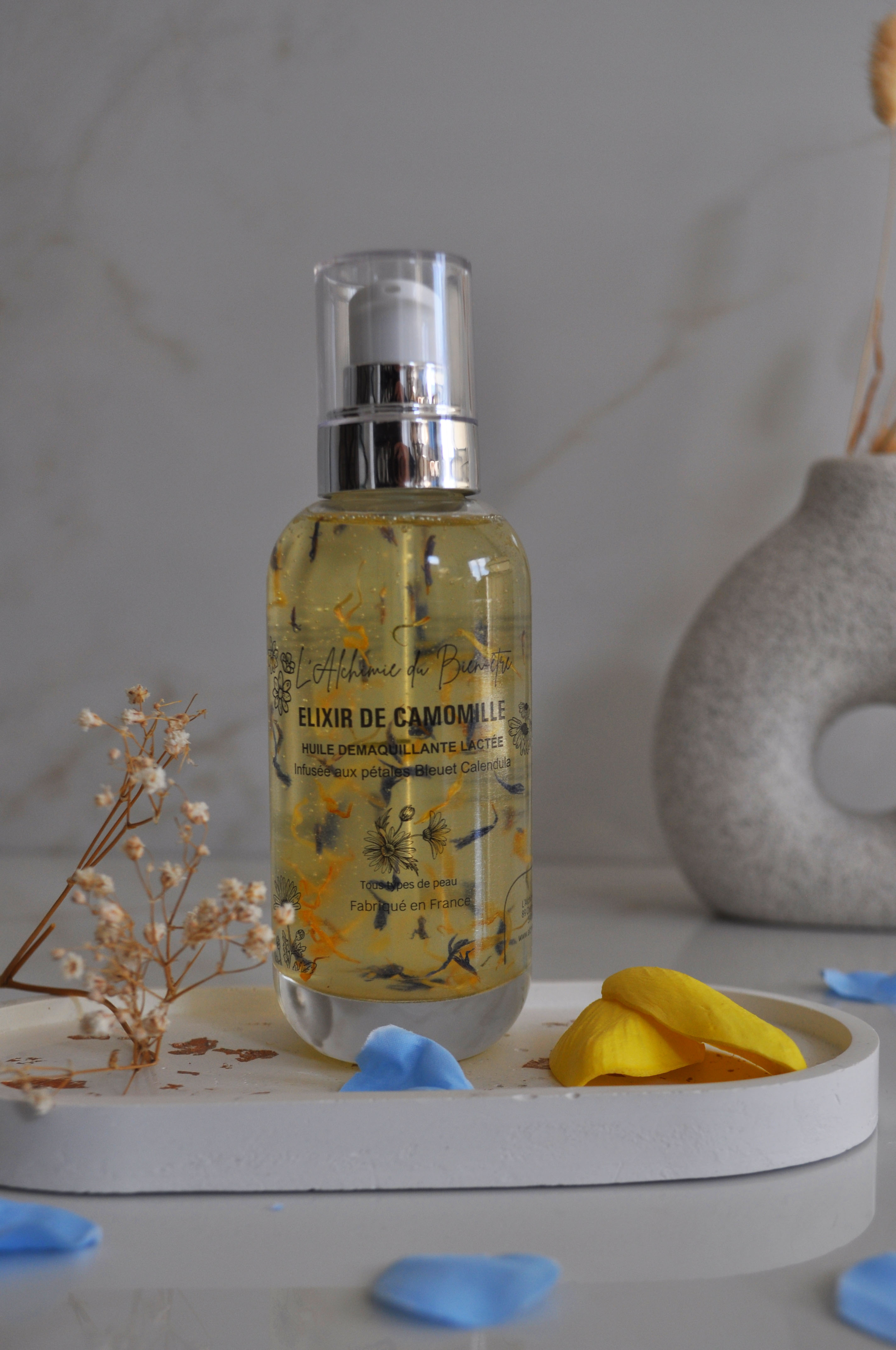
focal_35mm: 48
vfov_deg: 41.2
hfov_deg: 28.0
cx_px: 448
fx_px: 1797
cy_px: 675
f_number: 5.6
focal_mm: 32
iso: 220
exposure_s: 1/125
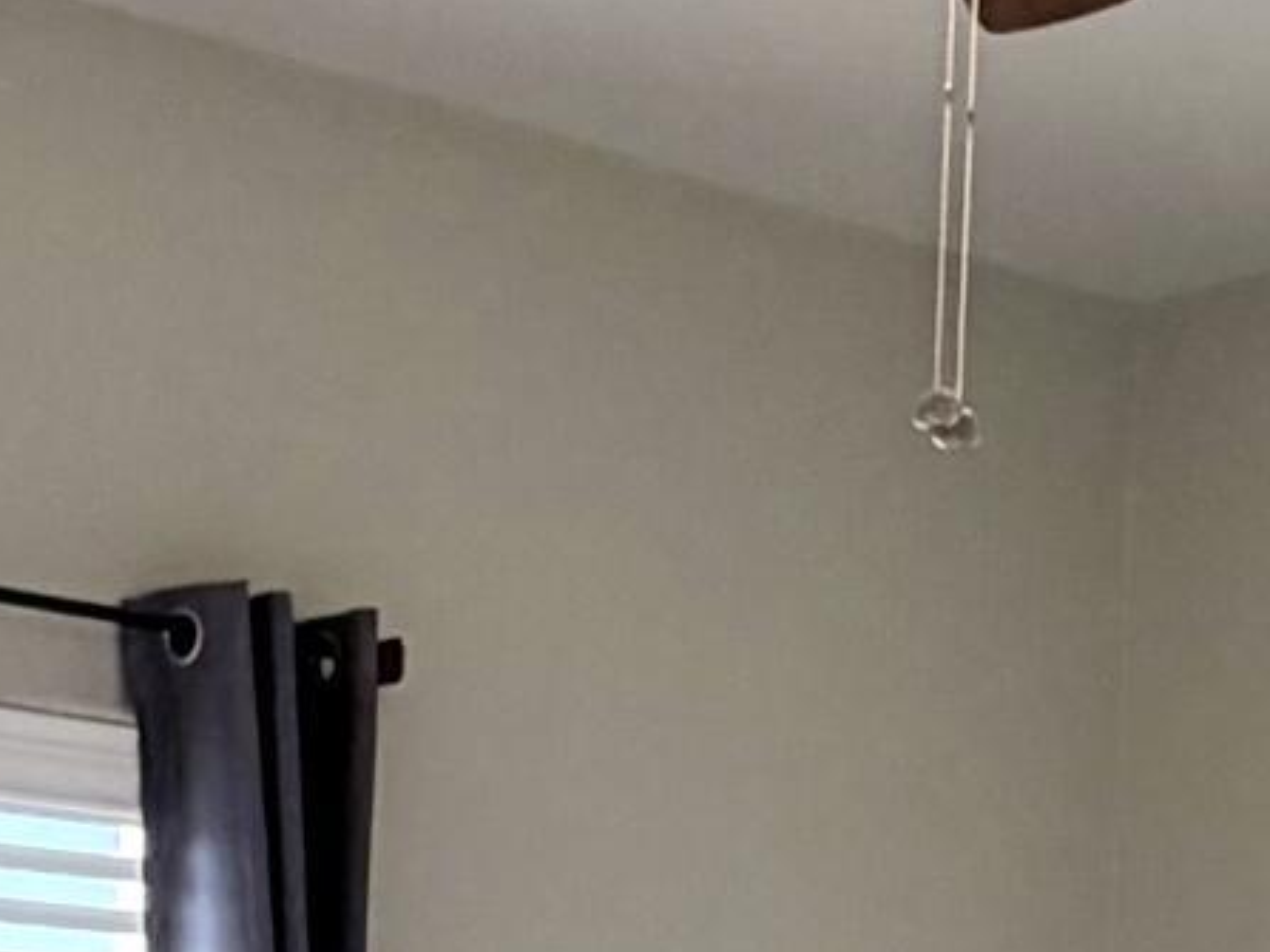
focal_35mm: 94
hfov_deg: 20.8
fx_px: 3448
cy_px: 1410
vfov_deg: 14.7
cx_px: 489
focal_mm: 2.22
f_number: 2.2
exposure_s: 1/120
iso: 125
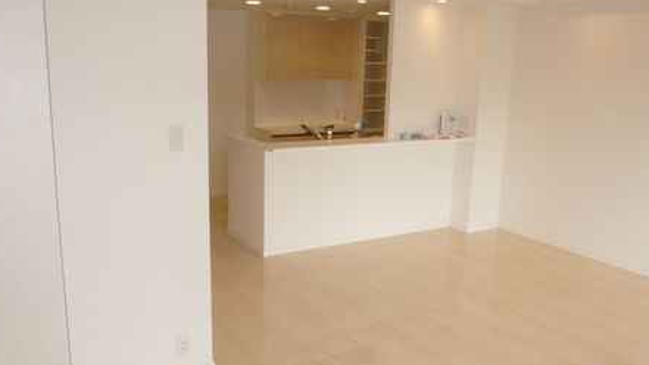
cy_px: 191
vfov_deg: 36.7
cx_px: 308
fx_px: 551
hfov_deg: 61.0
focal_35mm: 32
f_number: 2.5
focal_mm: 4.3
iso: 100
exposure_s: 1/125
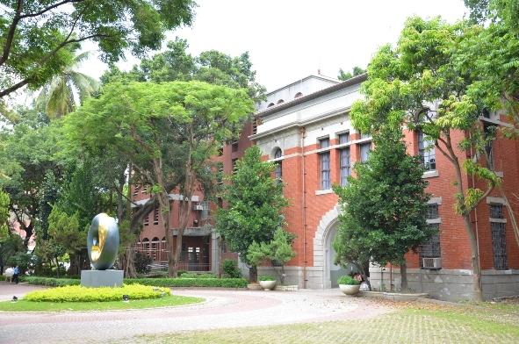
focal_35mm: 36
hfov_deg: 53.2
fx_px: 518
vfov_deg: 36.8
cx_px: 260
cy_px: 172
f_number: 6.3
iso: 200
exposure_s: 1/160
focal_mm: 24
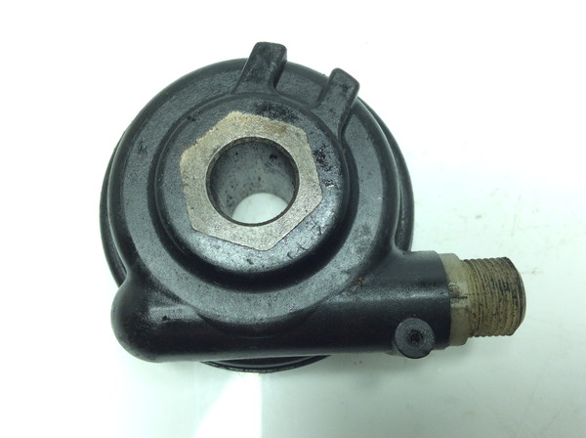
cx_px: 293
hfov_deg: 56.9
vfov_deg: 44.0
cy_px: 219
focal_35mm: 32
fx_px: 541
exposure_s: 1/186
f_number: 2.4
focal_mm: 3.3
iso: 32
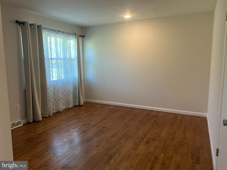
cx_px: 114
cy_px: 85
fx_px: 170
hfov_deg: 67.3
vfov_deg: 53.1
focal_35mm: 26
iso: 80
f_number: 1.5
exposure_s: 1/60
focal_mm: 5.7
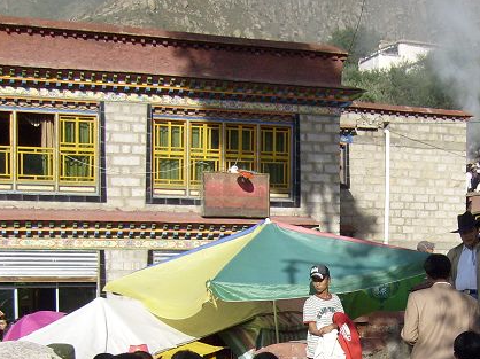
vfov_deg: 21.3
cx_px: 408
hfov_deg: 28.2
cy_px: 340
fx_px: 929
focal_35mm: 67
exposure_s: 1/250
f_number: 7.1
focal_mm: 5.8
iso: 80
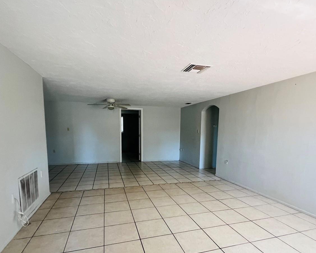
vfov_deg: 73.0
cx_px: 162
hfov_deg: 86.4
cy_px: 152
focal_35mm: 18
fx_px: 168
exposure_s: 1/97
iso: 250
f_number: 1.8
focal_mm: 1.57
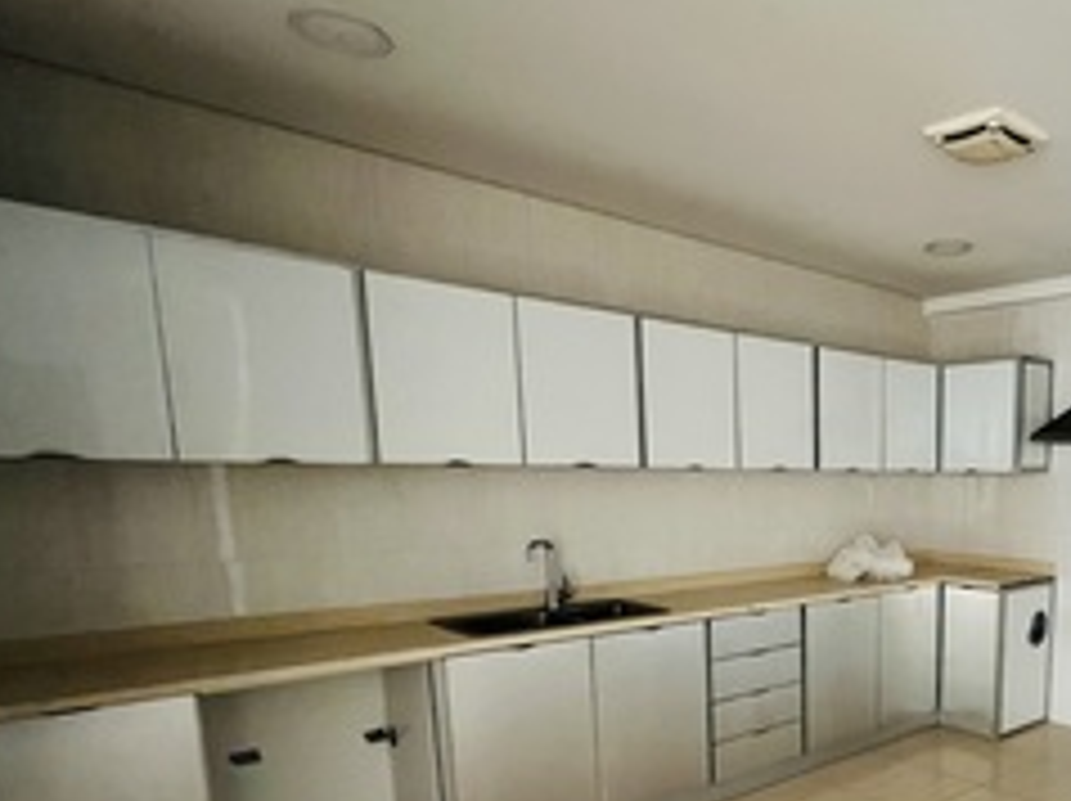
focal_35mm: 25
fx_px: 773
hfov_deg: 61.9
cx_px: 898
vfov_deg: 52.1
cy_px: 614
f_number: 1.8
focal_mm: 1.57
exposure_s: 1/60
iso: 800
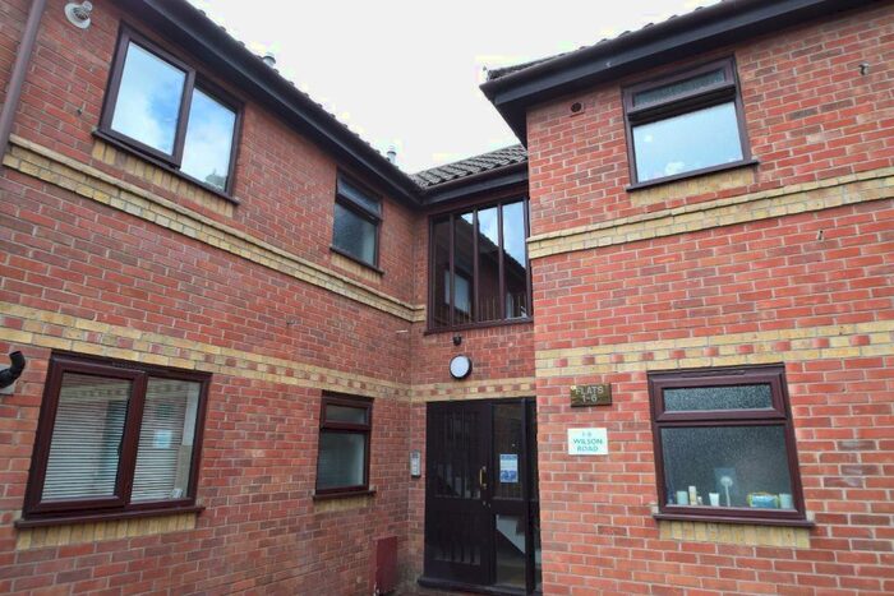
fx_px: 522
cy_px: 298
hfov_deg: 81.2
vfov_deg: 59.5
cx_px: 447
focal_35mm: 21
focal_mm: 14
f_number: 8
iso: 360
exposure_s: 1/250
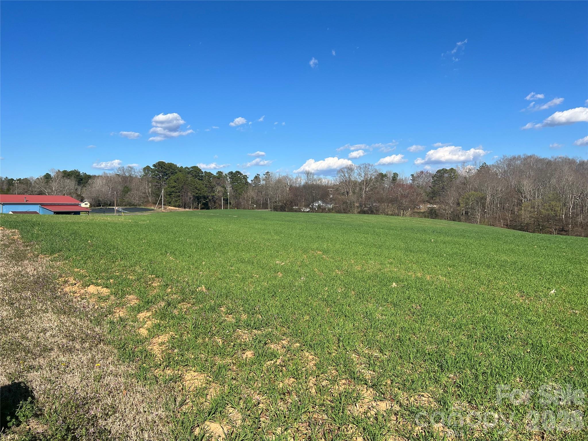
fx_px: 442
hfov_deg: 67.3
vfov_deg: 53.1
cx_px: 294
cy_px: 220
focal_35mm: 26
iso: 50
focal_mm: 5.7
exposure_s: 1/5076
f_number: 1.5
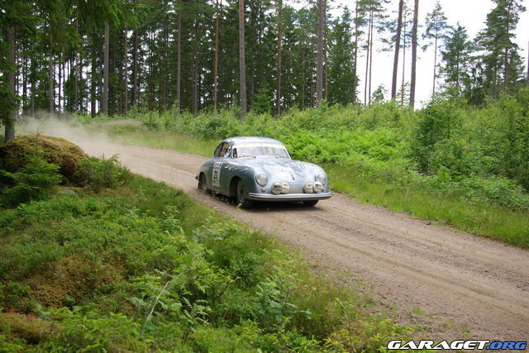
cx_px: 264
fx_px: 617
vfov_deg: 31.9
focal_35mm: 42
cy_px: 176
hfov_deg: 46.4
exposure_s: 1/350
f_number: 4.5
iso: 400
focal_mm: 28
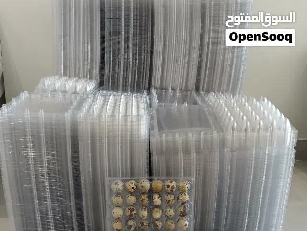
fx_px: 231
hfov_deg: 67.3
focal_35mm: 26
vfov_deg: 53.1
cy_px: 116
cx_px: 154
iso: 250
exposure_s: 1/60
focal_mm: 3.98
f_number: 1.8
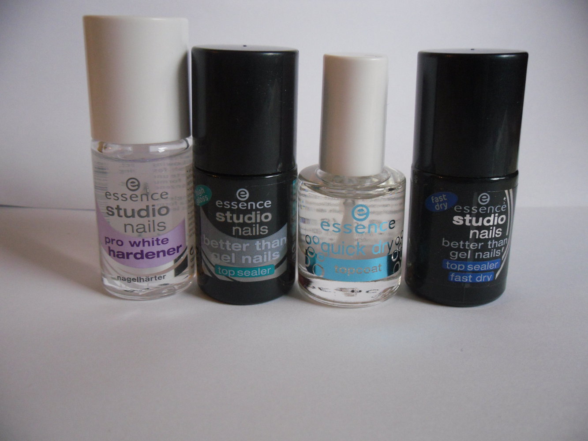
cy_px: 220
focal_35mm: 45
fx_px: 764
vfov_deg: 32.2
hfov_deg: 42.1
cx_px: 294
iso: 400
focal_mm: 6.3
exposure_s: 1/38
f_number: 3.5
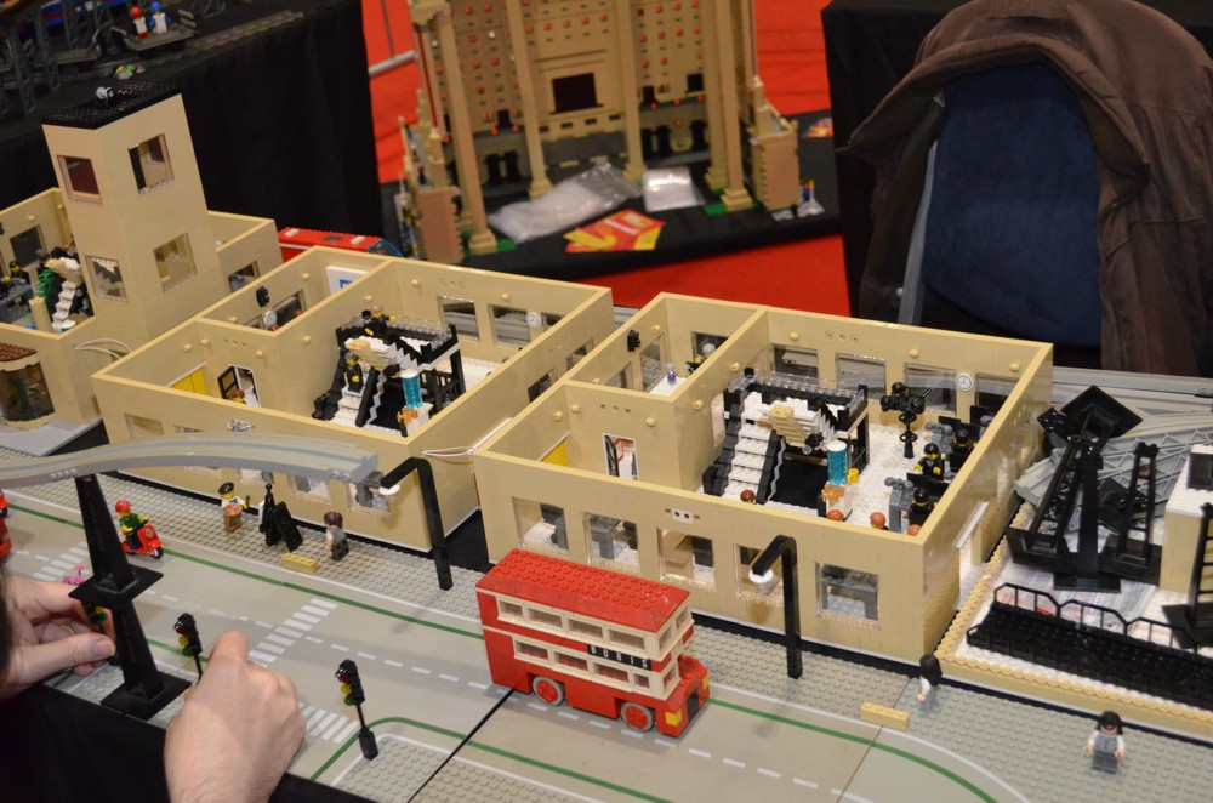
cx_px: 606
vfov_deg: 29.7
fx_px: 1513
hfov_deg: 43.7
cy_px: 402
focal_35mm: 45
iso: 3200
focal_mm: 30
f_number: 4.5
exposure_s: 1/60
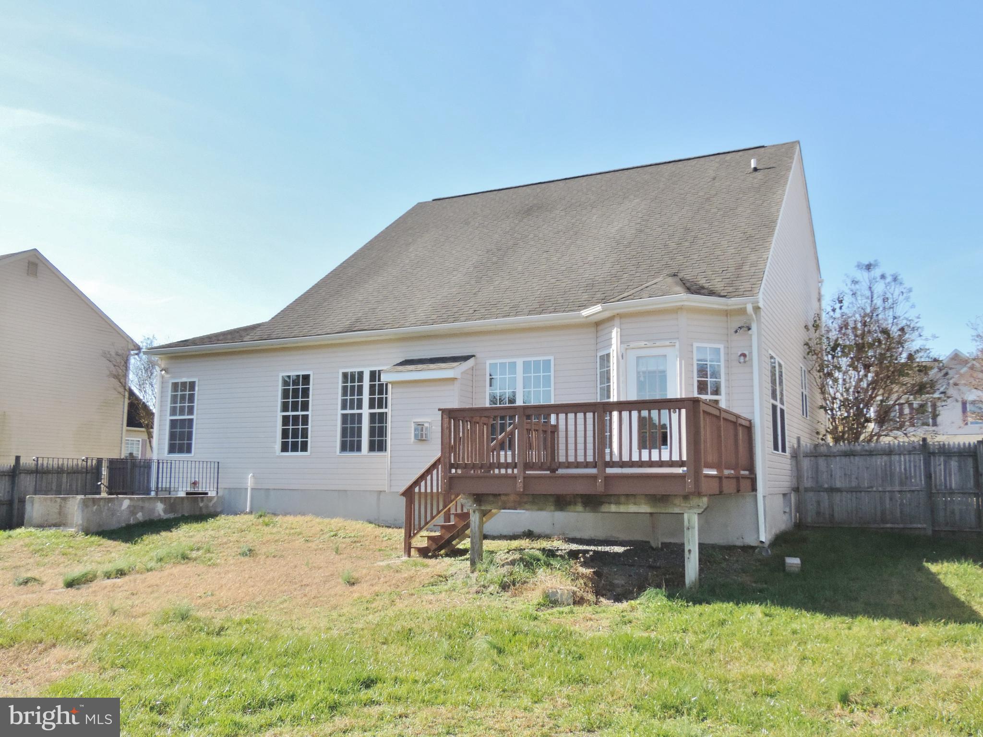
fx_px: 852
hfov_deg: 60.0
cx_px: 492
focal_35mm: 30
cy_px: 368
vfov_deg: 46.8
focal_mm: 5.3
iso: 280
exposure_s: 1/2000
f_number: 3.1
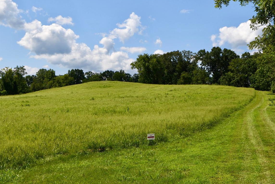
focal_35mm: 48
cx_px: 158
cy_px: 82
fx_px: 367
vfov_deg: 28.1
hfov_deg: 41.0
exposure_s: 1/320
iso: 100
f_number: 9
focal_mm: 19
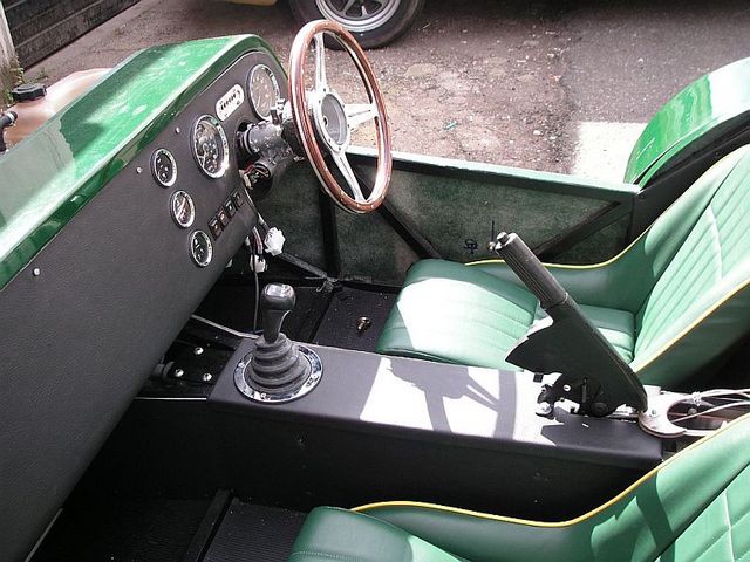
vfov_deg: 37.7
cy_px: 281
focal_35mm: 38
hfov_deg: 49.0
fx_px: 823
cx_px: 375
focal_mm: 6.3
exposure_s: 1/60
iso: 50
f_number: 3.3
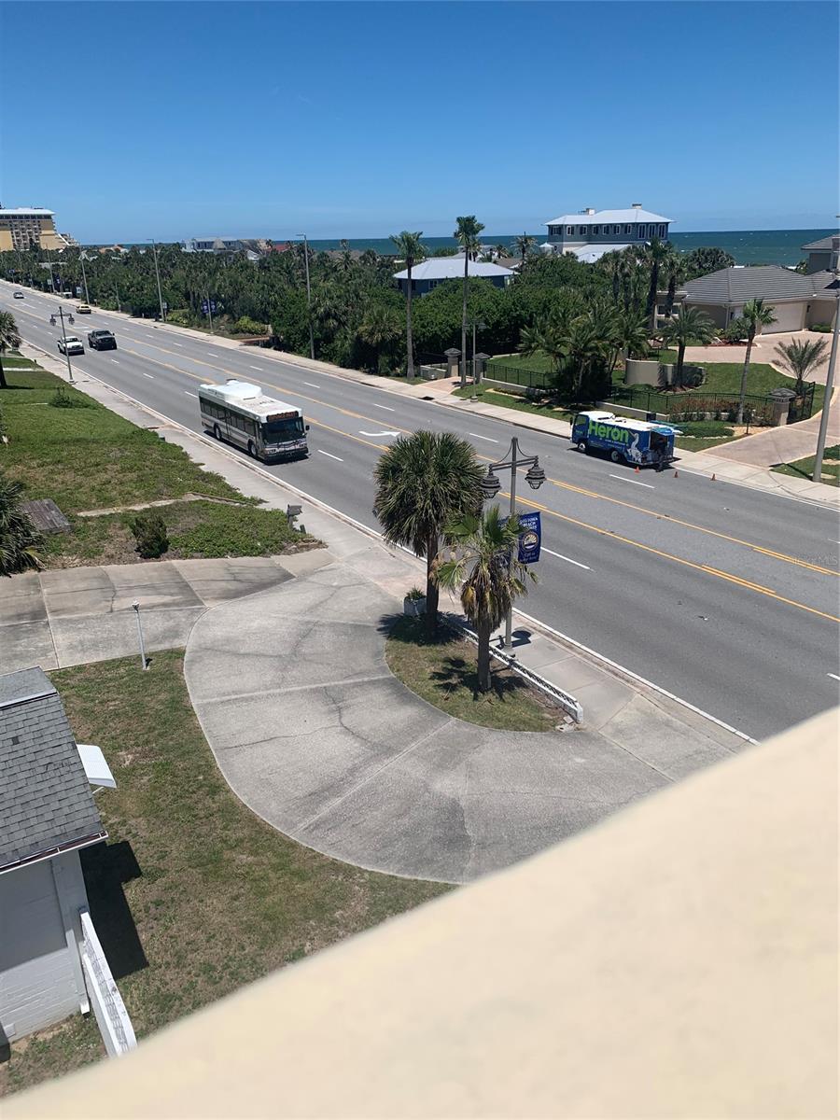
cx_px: 420
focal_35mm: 26
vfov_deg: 67.3
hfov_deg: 53.1
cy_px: 560
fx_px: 841
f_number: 1.8
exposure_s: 1/4673
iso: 25
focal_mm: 4.25
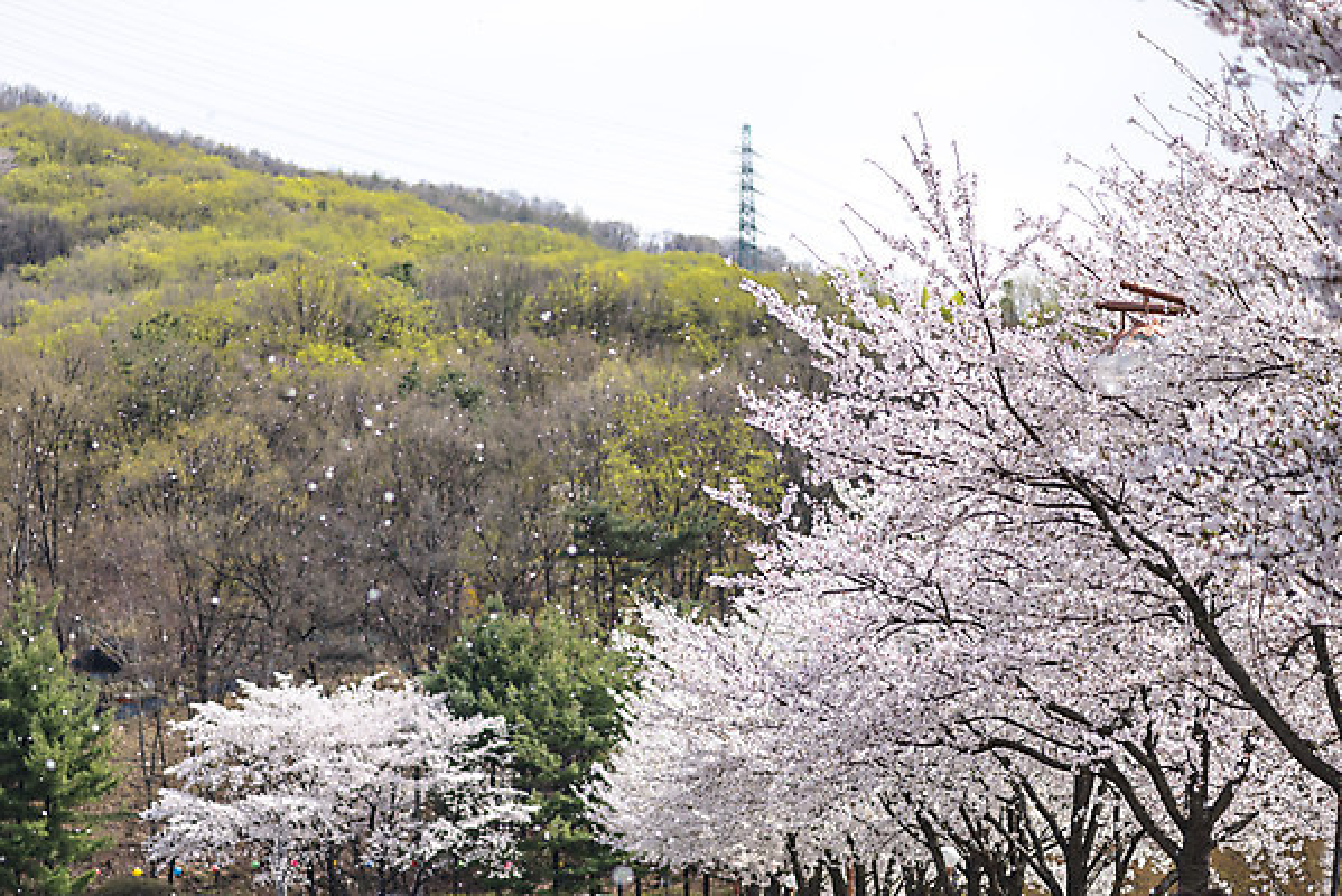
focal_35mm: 105
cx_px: 671
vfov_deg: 13.1
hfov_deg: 19.4
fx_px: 3916
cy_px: 448
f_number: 3.2
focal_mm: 105
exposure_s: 1/2000
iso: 100
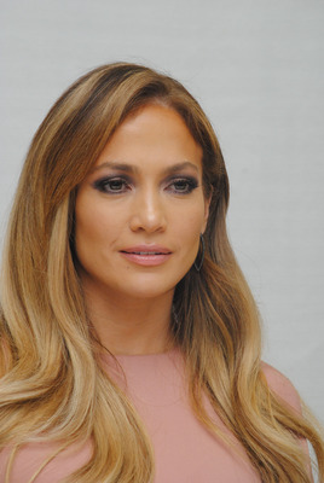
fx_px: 2623
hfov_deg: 7.1
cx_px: 162
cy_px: 242
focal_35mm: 195
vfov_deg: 10.5
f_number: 10
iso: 800
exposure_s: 1/160
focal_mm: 130
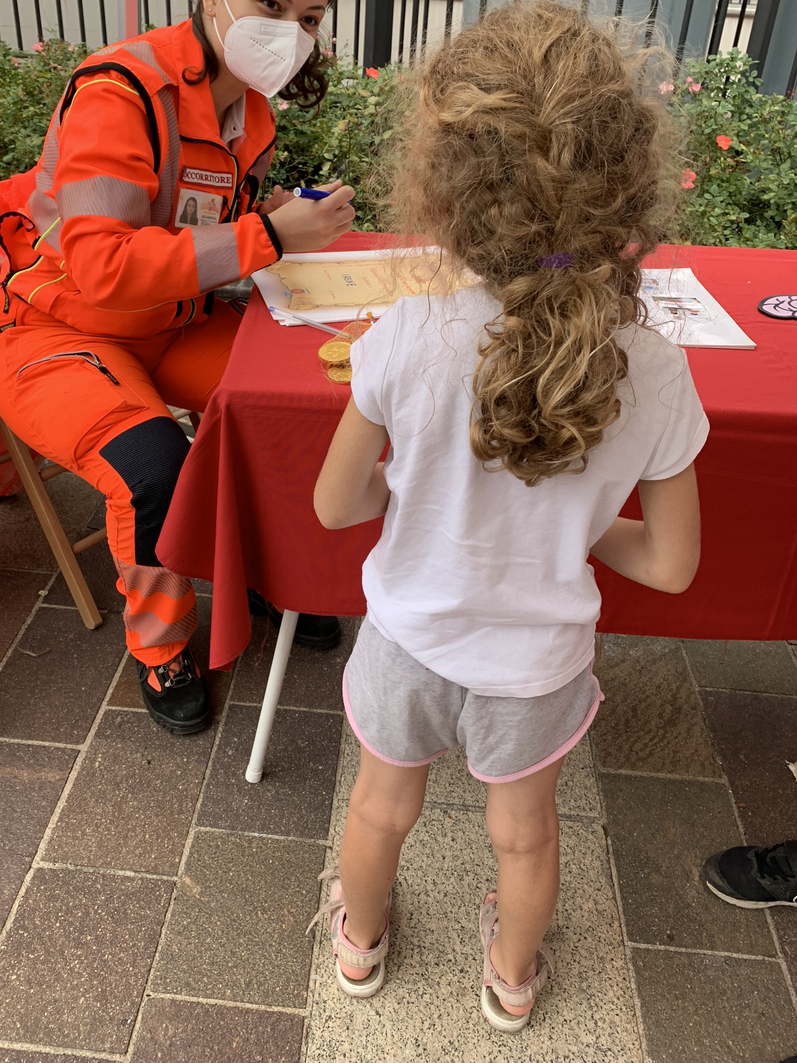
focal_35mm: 30
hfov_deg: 46.7
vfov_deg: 59.7
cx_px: 349
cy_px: 452
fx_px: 921
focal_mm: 4.25
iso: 25
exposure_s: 1/512
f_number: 1.8
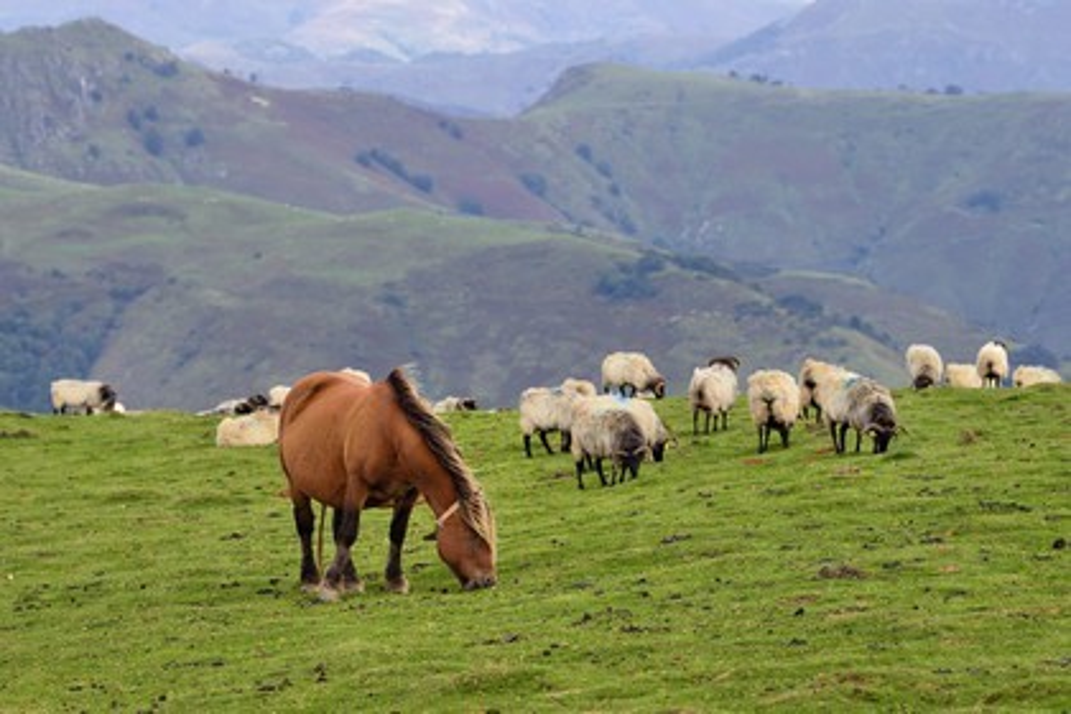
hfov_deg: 10.3
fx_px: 5950
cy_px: 357
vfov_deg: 6.9
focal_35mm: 200
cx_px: 536
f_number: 8
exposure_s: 1/250
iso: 200
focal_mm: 200
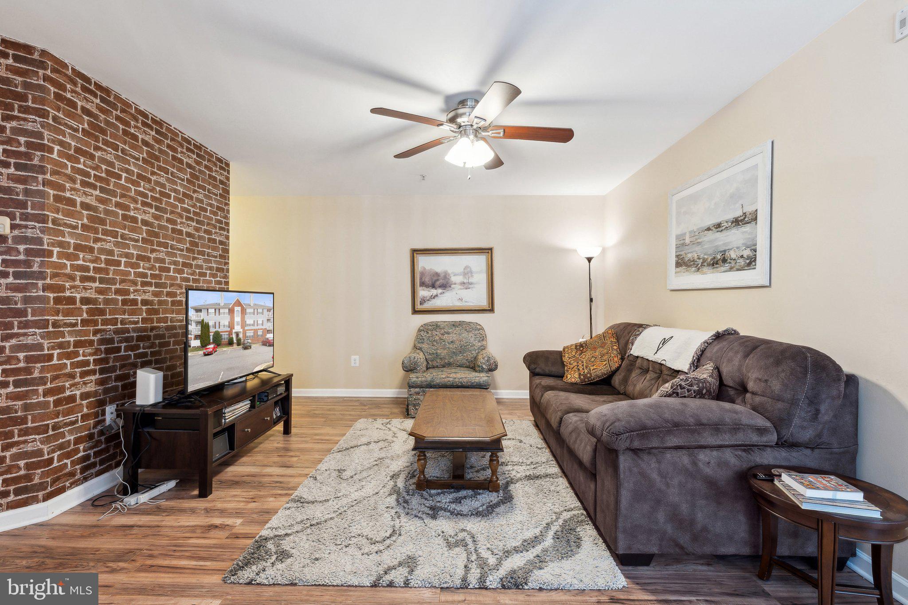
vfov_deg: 73.7
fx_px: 403
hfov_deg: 96.7
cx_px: 454
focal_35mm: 16
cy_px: 302
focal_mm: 16
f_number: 8
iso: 200
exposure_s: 1/2.5
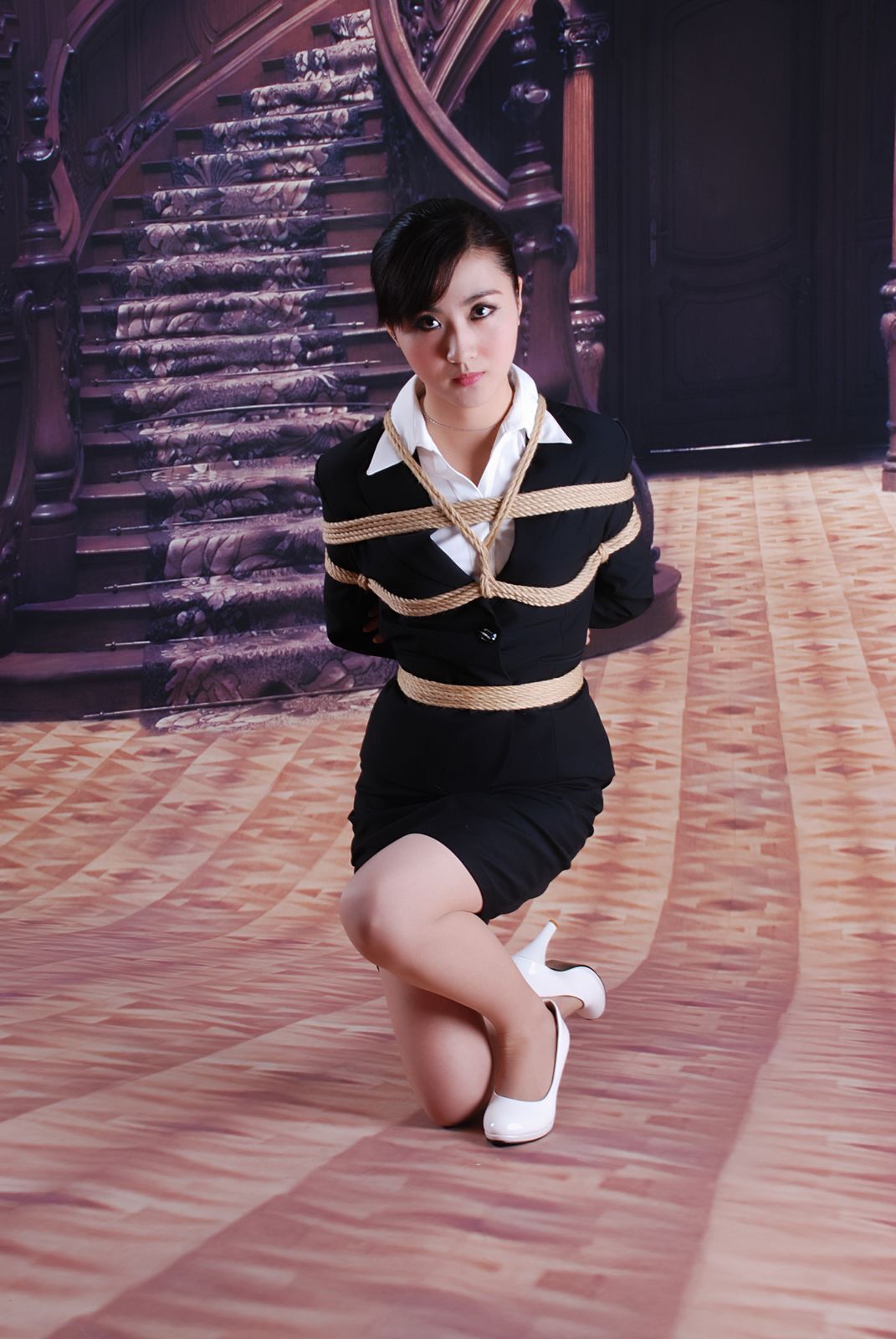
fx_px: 1787
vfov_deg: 41.1
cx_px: 448
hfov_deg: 28.2
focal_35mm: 48
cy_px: 670
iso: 100
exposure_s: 1/8
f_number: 13
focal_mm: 32
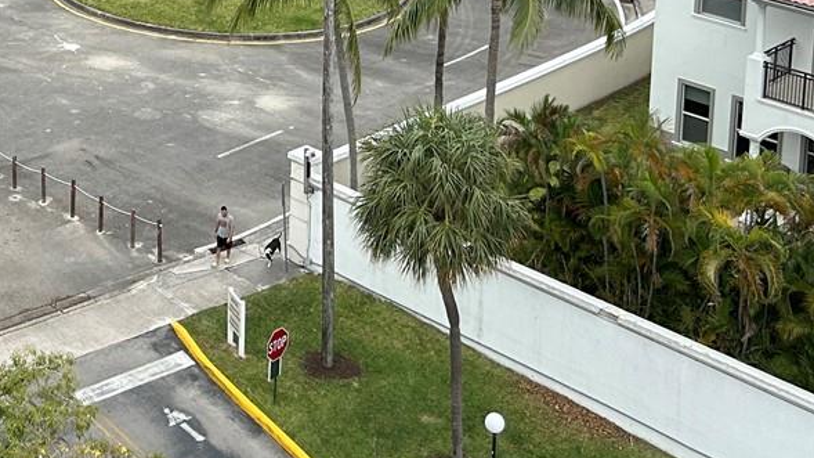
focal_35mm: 77
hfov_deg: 26.6
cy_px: -270
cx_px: 86
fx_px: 1662
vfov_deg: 14.4
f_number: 1.5
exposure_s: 1/4274
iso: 50
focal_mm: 5.7
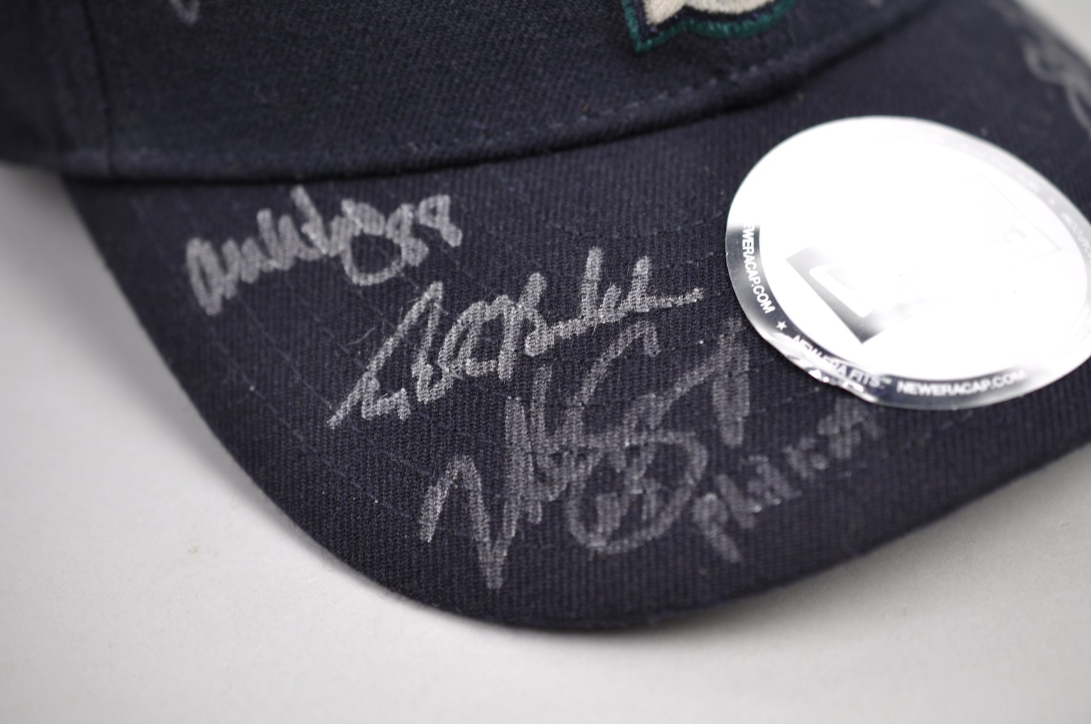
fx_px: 1816
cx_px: 546
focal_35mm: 60
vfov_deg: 22.6
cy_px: 362
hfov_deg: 33.4
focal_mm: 40
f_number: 3.2
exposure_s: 1/40
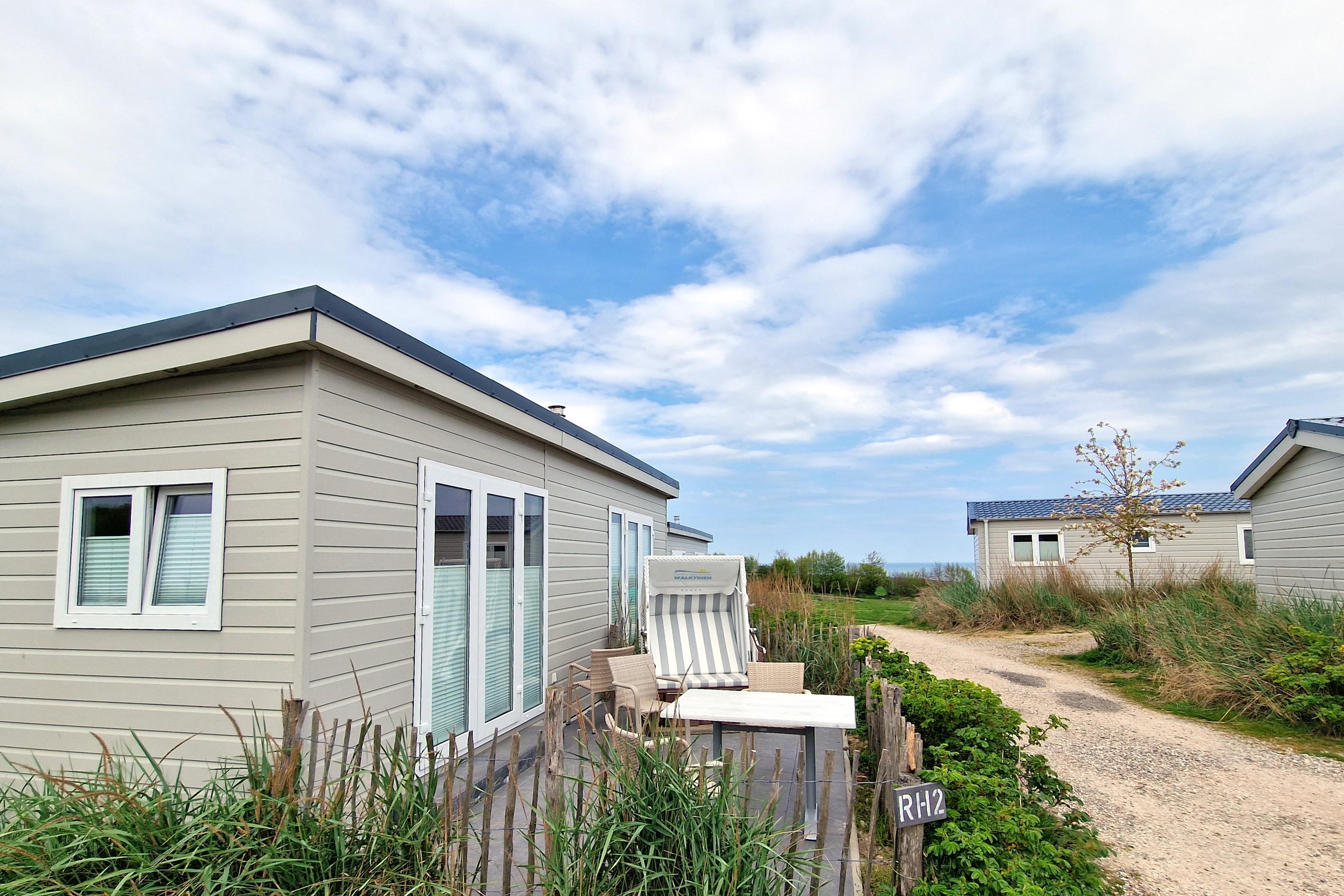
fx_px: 523
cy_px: 512
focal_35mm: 14
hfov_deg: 104.3
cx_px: 664
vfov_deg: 80.7
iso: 50
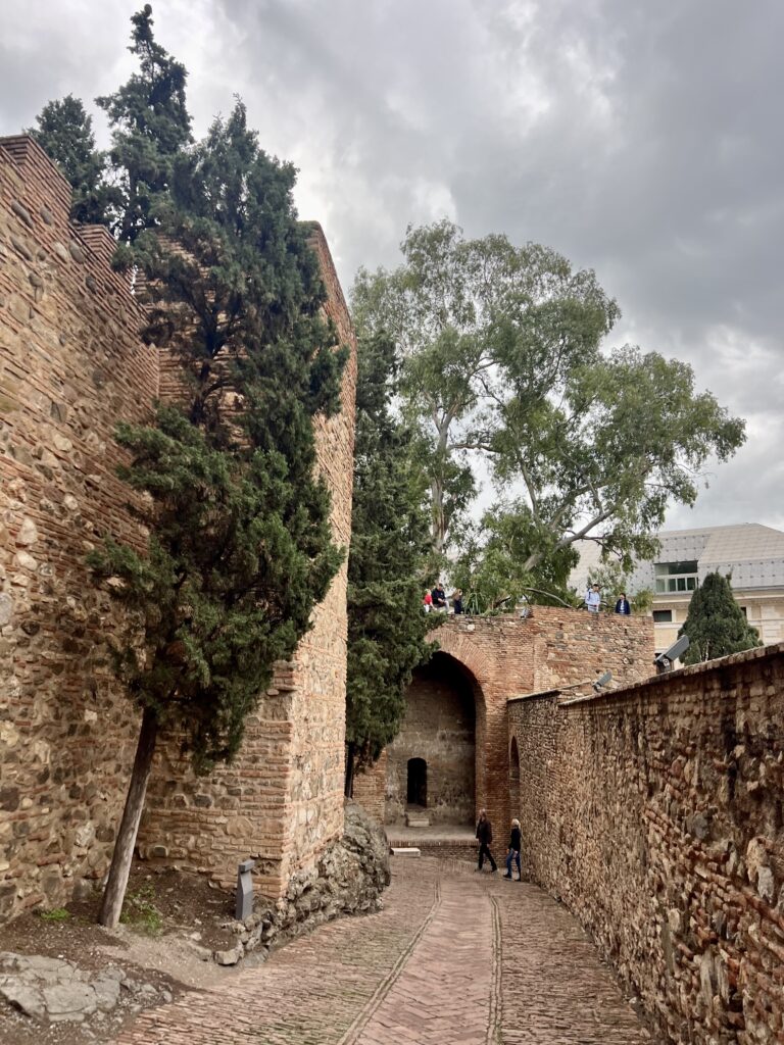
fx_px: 785
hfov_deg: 53.1
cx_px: 392
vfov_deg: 67.3
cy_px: 522
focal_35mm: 26
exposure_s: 1/513
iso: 50
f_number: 1.5
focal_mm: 5.7
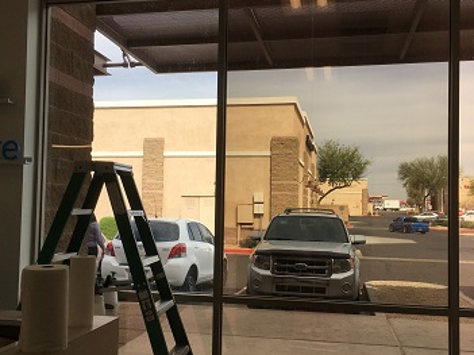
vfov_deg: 37.7
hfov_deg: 49.0
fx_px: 520
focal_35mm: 38
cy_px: 182
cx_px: 230
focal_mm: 4.15
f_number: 2.2
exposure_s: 1/938
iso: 25
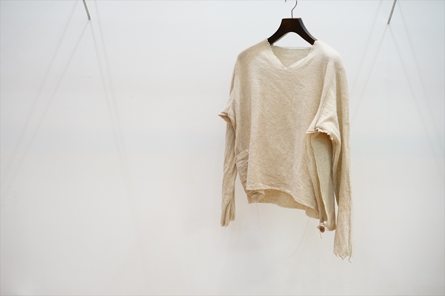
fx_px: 680
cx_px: 222
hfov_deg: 36.3
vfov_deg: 24.6
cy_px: 148
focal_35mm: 55
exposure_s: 1/60
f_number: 4
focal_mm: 55
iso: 1000
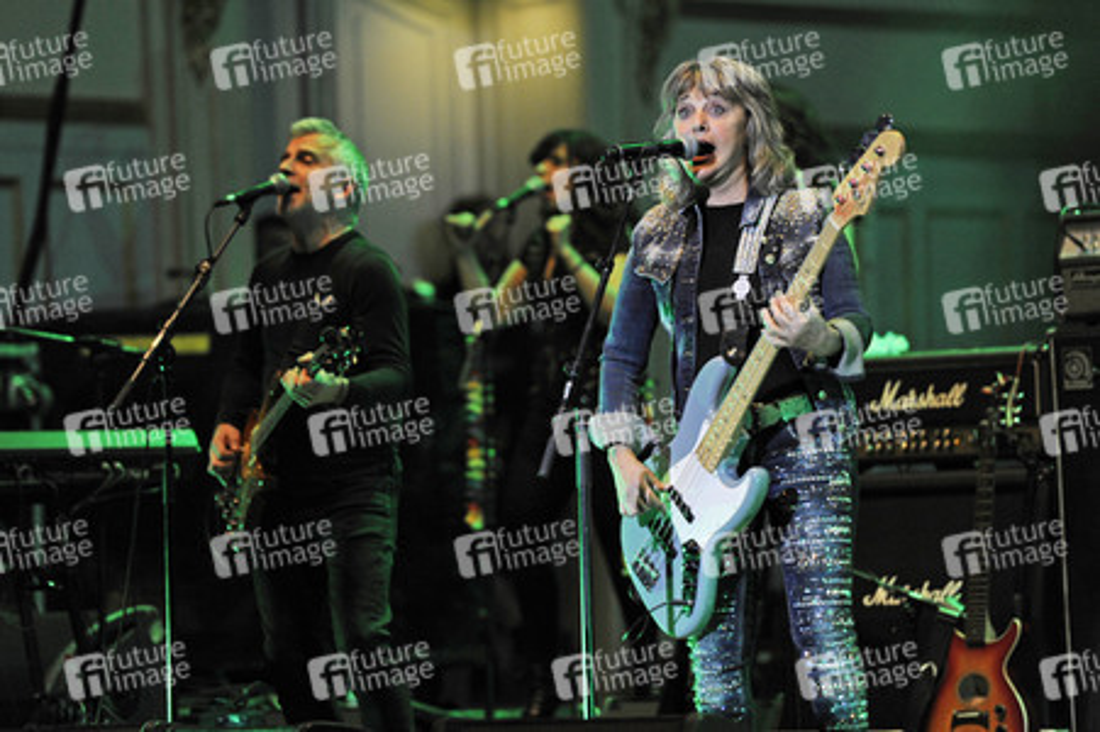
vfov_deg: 6.9
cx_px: 550
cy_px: 366
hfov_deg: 10.3
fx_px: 6106
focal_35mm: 200
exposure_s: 1/200
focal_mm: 200
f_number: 2.8
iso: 1600
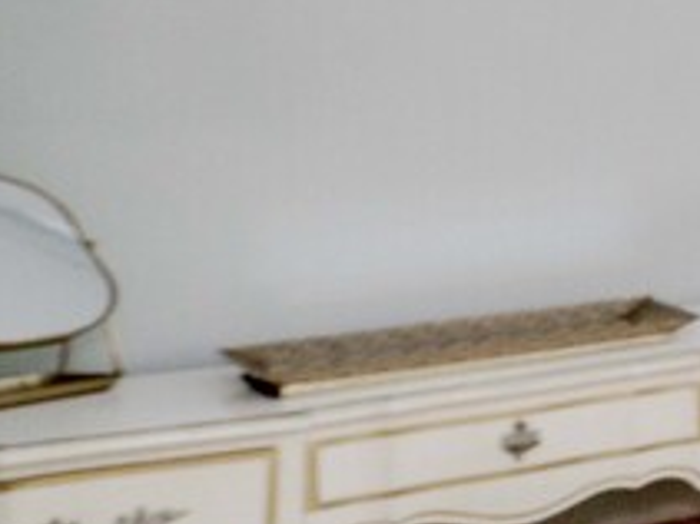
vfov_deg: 17.4
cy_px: -53
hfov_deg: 10.0
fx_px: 1657
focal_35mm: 82
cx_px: 2345
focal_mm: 12
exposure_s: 1/6
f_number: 9
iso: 320
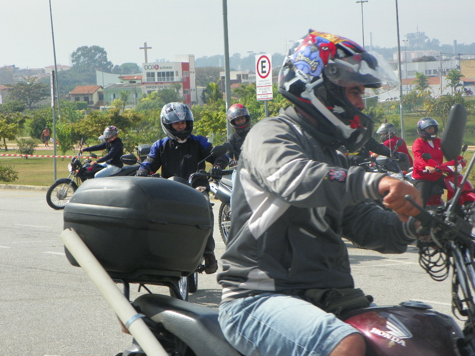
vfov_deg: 13.3
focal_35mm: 111
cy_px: 178
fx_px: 1523
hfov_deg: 17.7
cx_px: 238
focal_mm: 19.7
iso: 64
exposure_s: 1/500
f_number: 4.5
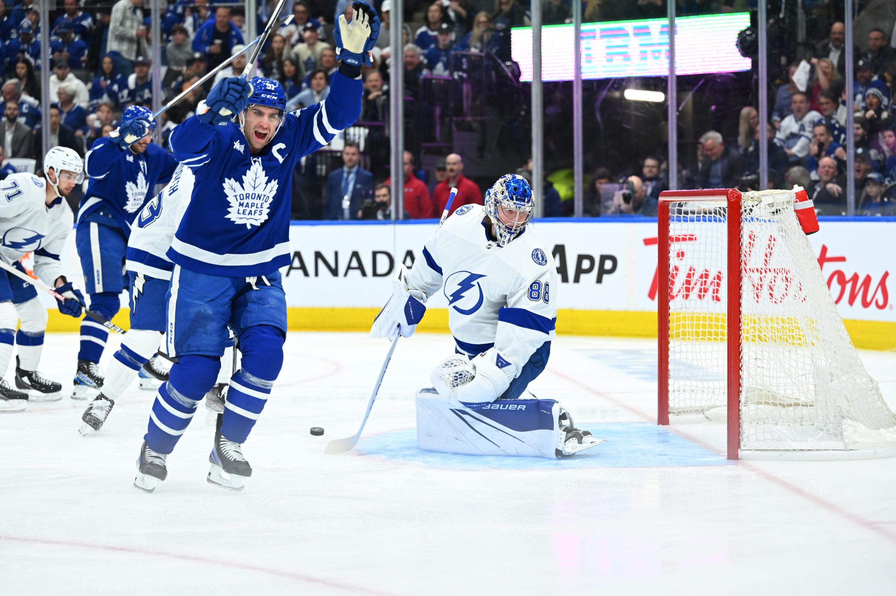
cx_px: 448
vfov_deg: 13.8
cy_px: 298
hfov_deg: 20.6
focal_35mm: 99
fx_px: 2462
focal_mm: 99
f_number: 2.8
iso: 2500
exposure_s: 1/2000
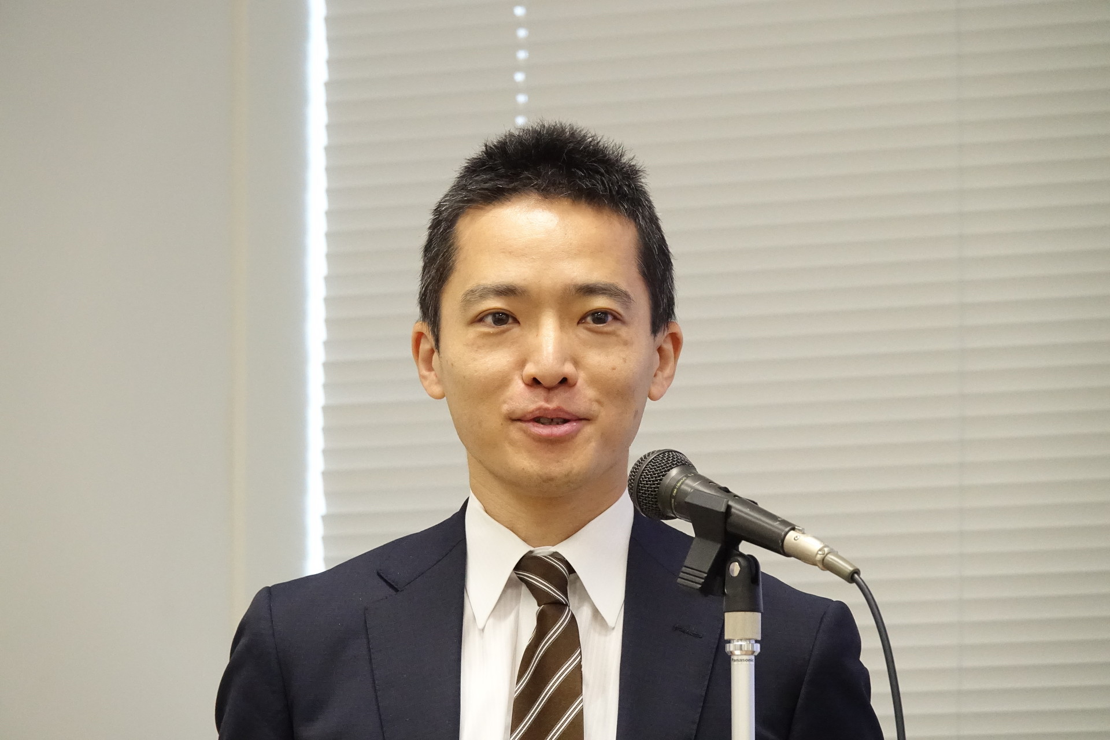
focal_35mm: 221
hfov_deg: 9.3
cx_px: 555
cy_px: 370
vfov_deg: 6.2
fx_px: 6814
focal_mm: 81.1
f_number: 4
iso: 3200
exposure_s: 1/250
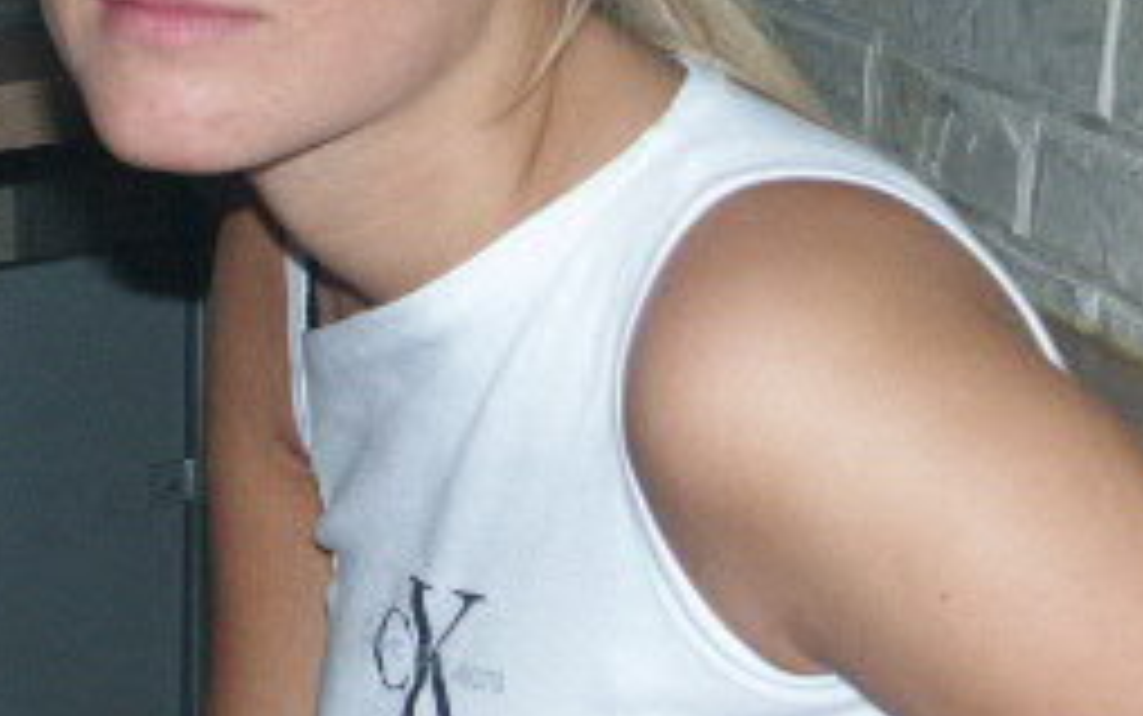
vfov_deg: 11.3
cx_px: 40
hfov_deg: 17.7
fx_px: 3584
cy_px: -27
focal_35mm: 115
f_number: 2.8
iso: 200
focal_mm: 11.07
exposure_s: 1/45
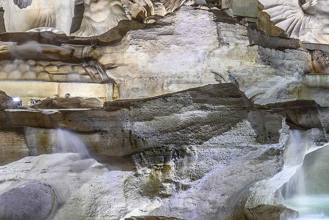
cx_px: 278
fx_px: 889
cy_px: 6
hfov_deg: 20.6
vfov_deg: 13.9
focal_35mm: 97
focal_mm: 25
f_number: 13
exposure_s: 1.6
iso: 100
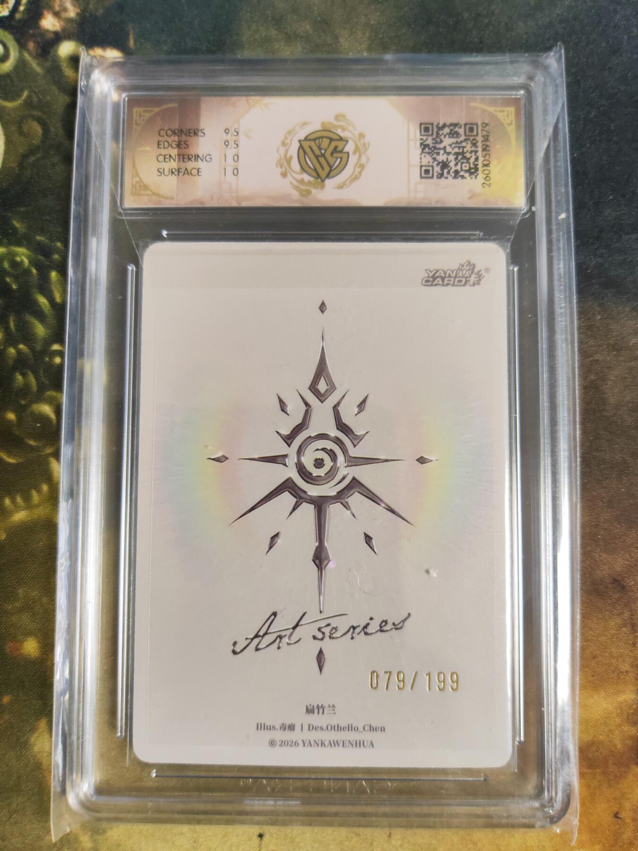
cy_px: 426
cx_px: 319
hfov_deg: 51.4
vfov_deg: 65.3
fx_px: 664
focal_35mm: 27
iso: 200
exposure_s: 1/100
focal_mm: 5.53
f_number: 1.8
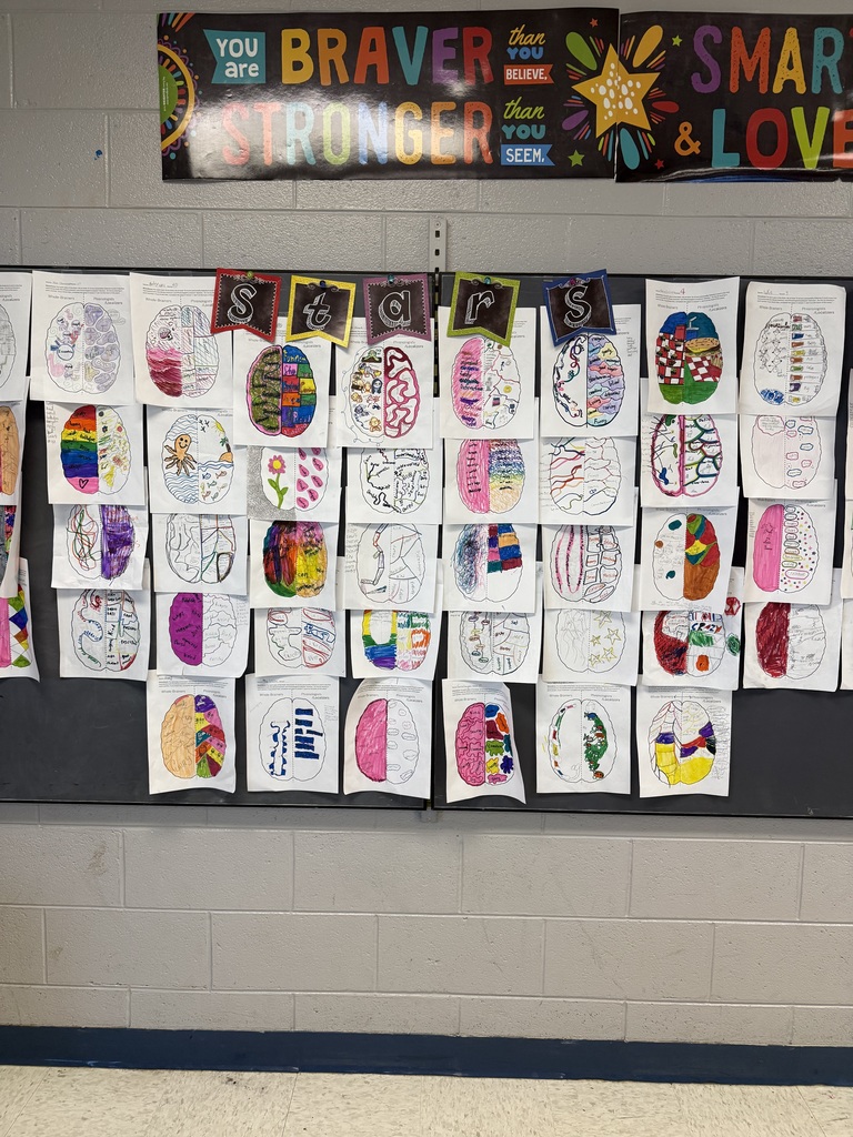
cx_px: 426
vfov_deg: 71.6
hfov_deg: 56.8
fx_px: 789
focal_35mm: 24
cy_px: 568
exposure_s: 1/120
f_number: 1.78
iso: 200
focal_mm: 6.76
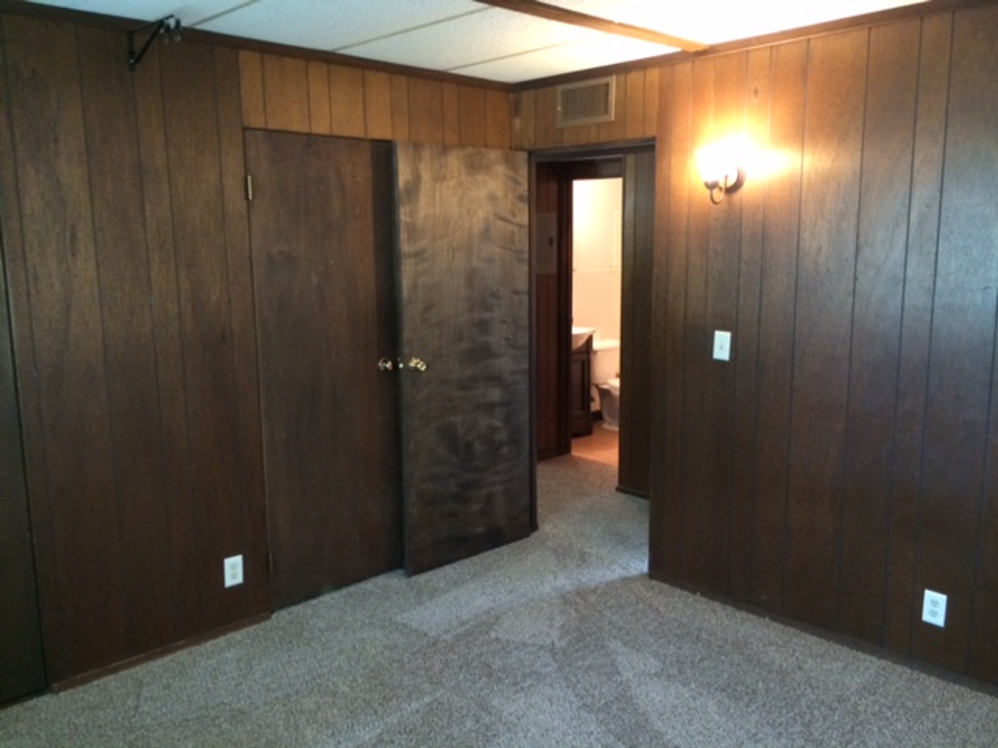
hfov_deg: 60.0
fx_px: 865
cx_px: 499
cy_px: 374
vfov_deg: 46.8
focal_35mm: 30
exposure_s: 1/15
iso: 320
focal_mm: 4.12
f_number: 2.2
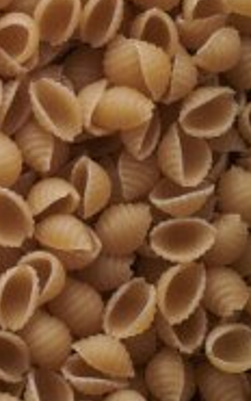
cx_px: -608
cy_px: -95
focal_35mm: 220
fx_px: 2402
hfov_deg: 5.5
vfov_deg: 9.4
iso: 160
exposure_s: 1/100
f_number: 8
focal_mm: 50
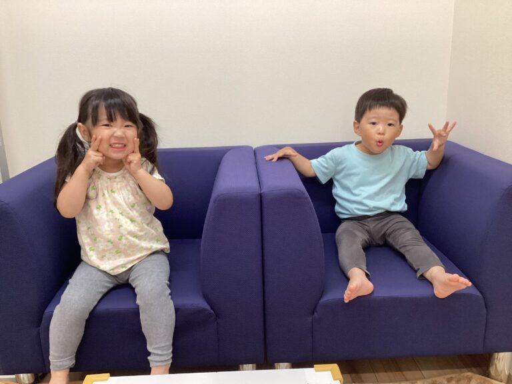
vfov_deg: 45.4
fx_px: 459
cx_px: 256
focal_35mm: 31
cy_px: 192
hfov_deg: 58.4
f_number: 2.4
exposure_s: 1/60
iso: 160
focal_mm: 3.3
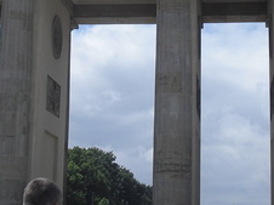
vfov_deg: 14.2
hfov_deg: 19.3
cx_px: 124
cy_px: -13
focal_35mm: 102
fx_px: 807
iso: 64
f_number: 7.8
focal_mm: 6.3
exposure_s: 1/250
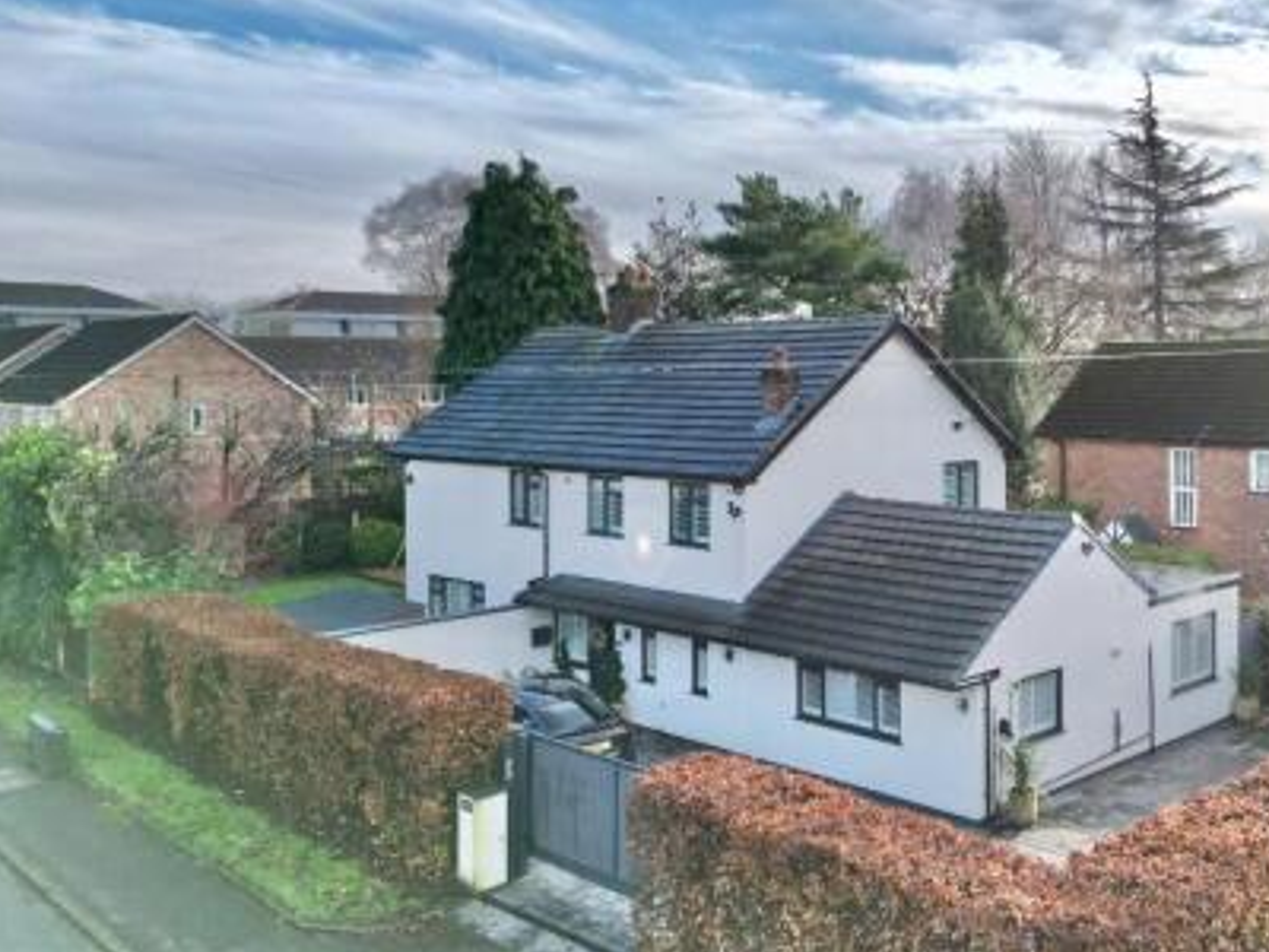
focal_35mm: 35
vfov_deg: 40.5
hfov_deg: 51.5
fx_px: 1283
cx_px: 865
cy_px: 382
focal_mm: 6.72
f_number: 1.7
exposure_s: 1/2500
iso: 100
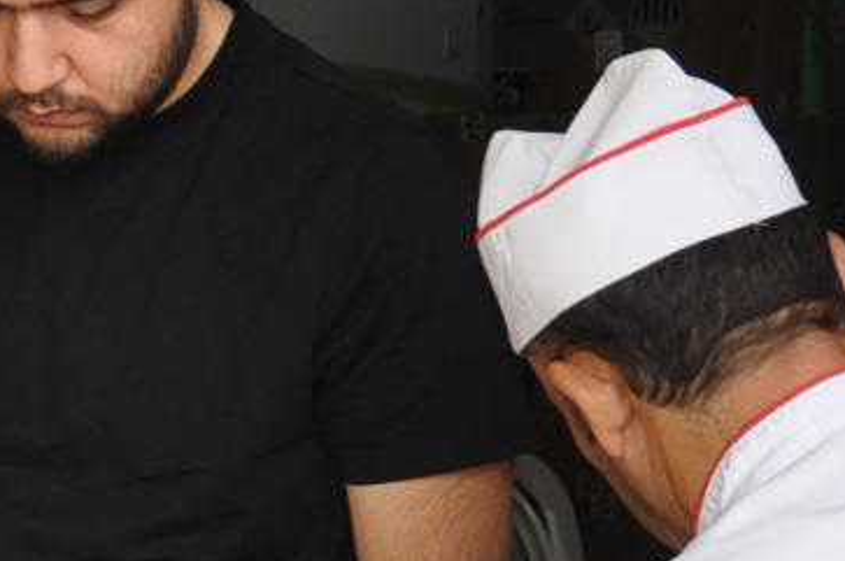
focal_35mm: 186
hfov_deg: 10.7
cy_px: 757
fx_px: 4359
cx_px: -358
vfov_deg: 7.3
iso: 360
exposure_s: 1/200
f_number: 3.8
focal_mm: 21
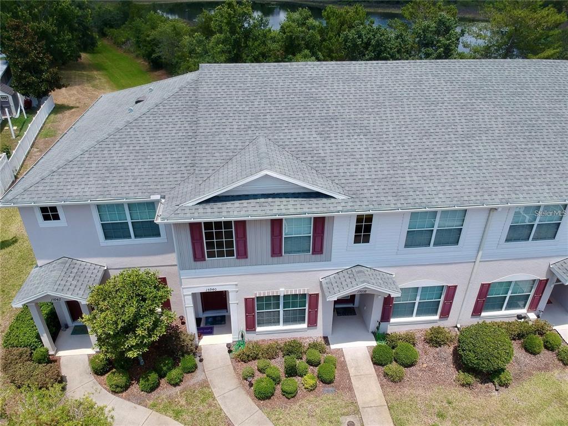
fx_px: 410
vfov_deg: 54.9
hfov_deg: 69.4
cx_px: 284
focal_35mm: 25
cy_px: 213
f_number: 2.6
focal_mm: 4.49
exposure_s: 1/1250
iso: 100
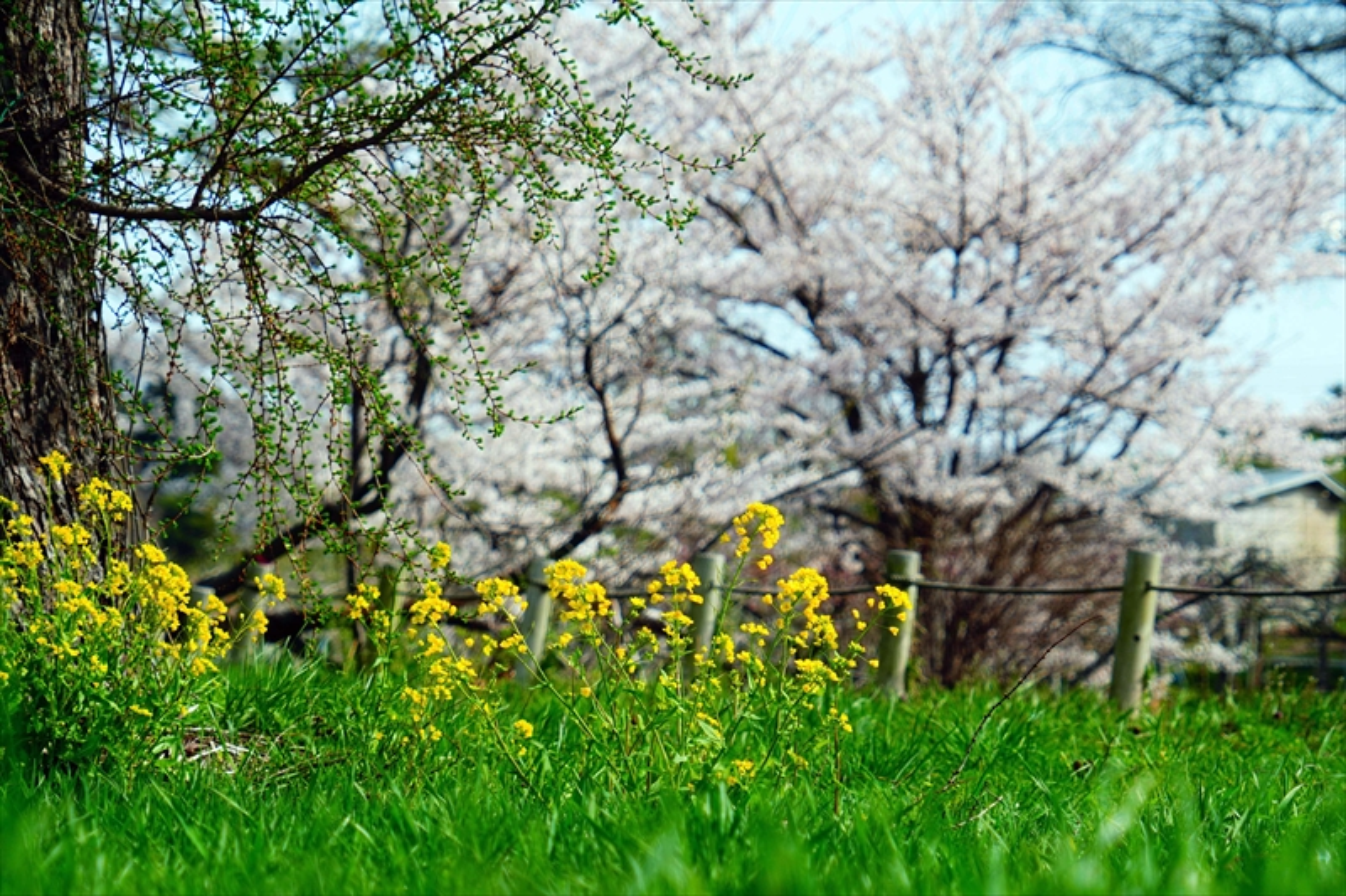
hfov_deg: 13.0
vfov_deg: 8.7
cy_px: 448
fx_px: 5887
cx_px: 673
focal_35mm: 158
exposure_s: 1/250
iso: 100
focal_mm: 105
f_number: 7.1
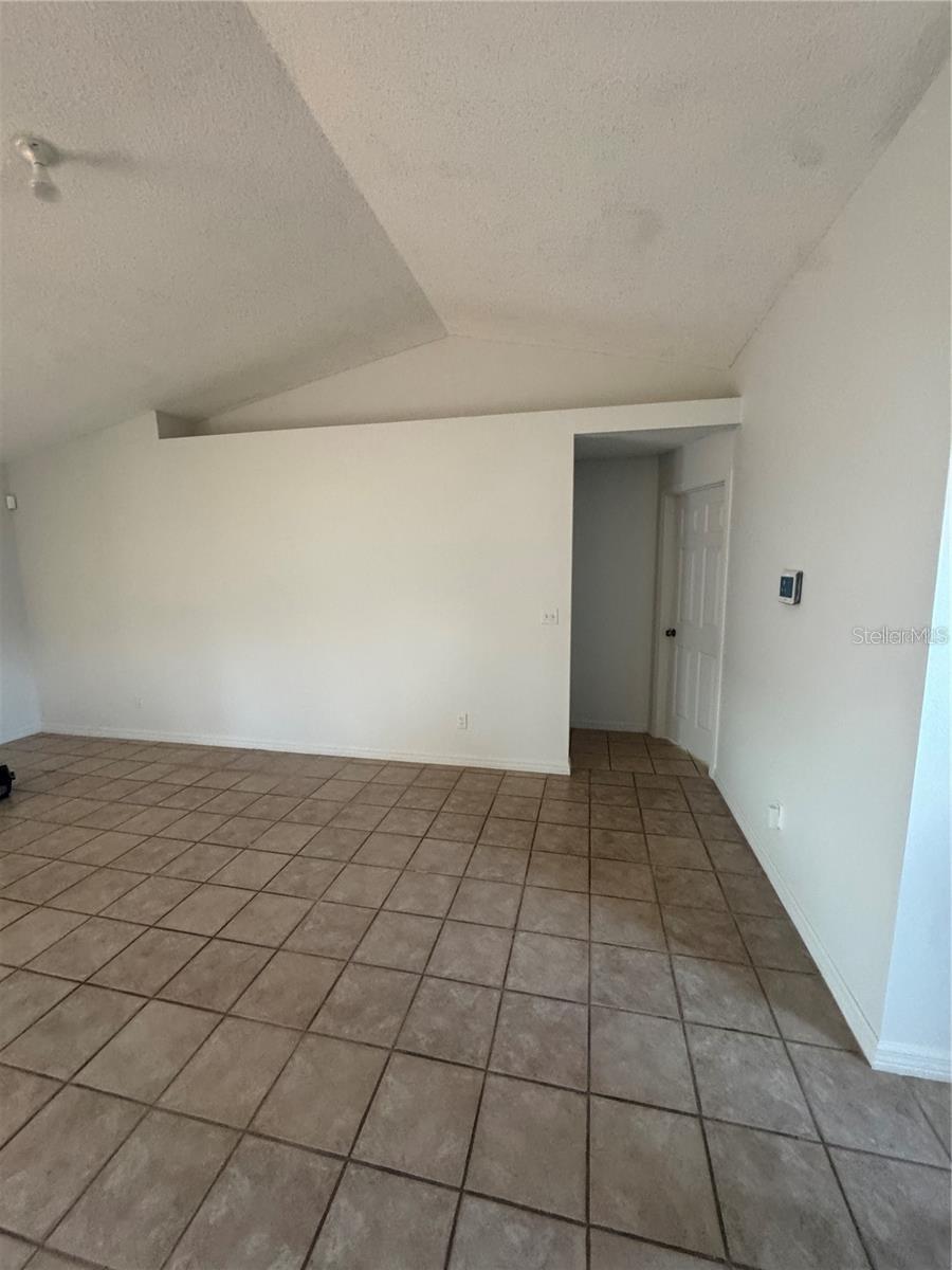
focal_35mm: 14
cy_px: 635
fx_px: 513
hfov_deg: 85.7
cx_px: 476
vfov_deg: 102.1
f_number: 2.2
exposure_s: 1/60
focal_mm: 2.22
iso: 400
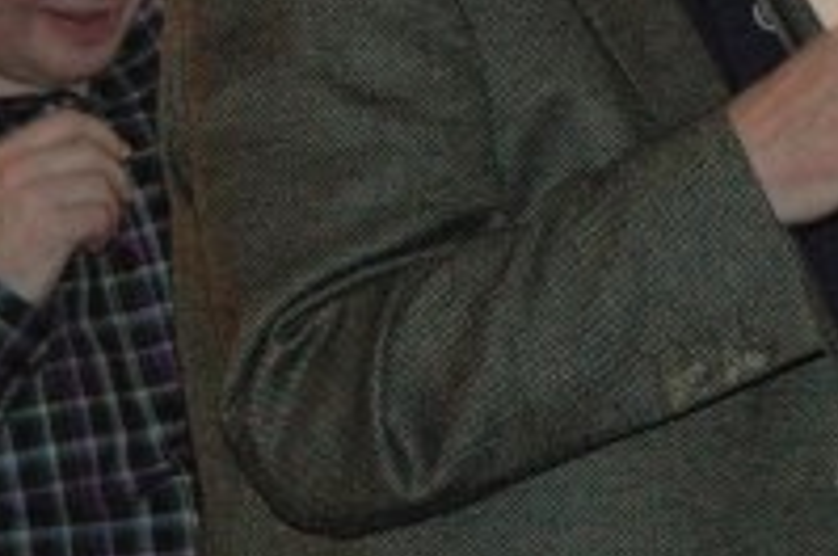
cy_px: -114
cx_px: 564
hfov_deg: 6.5
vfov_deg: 4.3
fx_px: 7390
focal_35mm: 318
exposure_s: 1/80
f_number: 5
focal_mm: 70
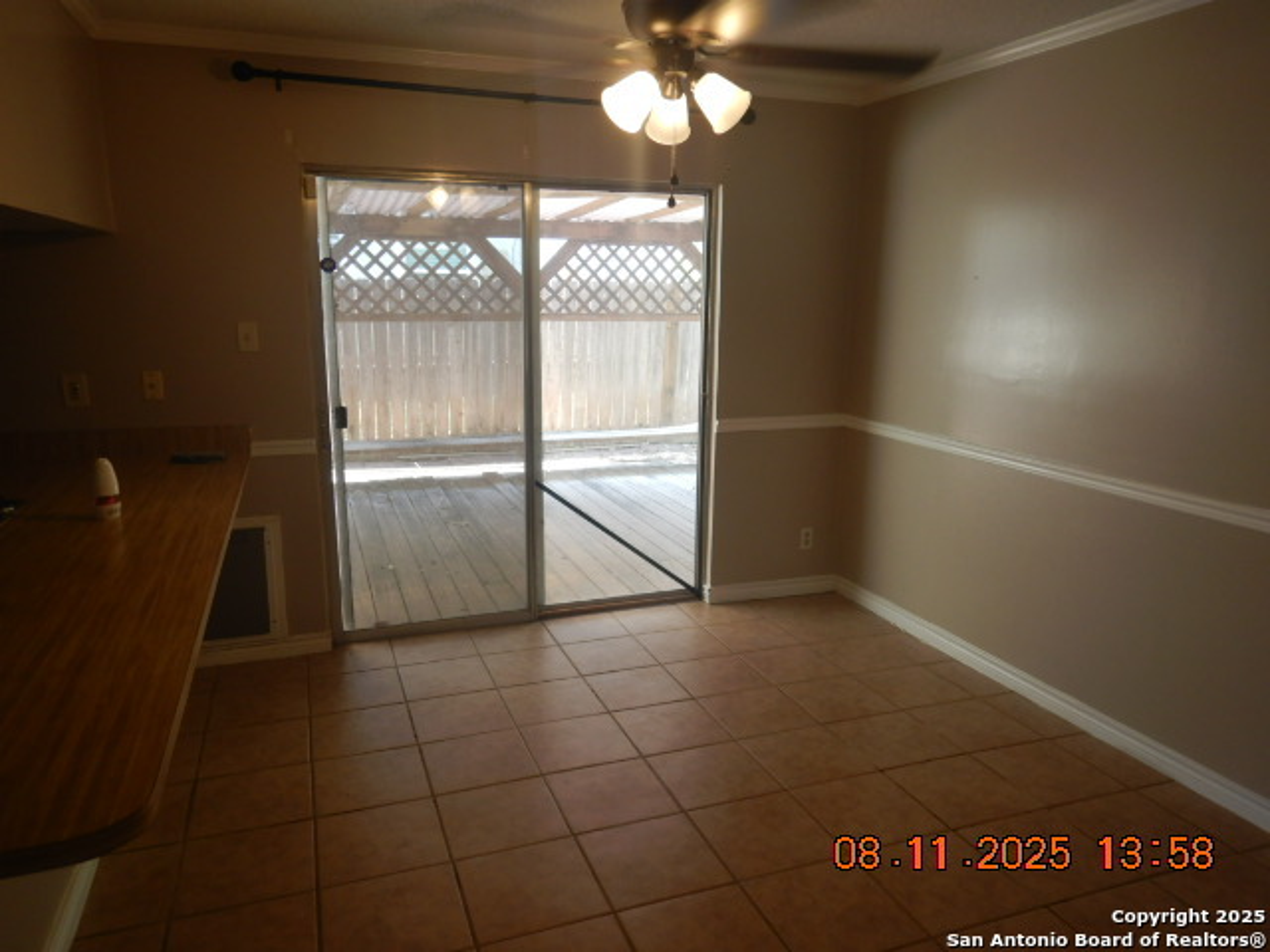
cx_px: 635
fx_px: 881
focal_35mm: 24
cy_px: 476
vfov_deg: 56.8
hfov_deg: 71.6
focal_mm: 4.3
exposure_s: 1/30
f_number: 2.8
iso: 125
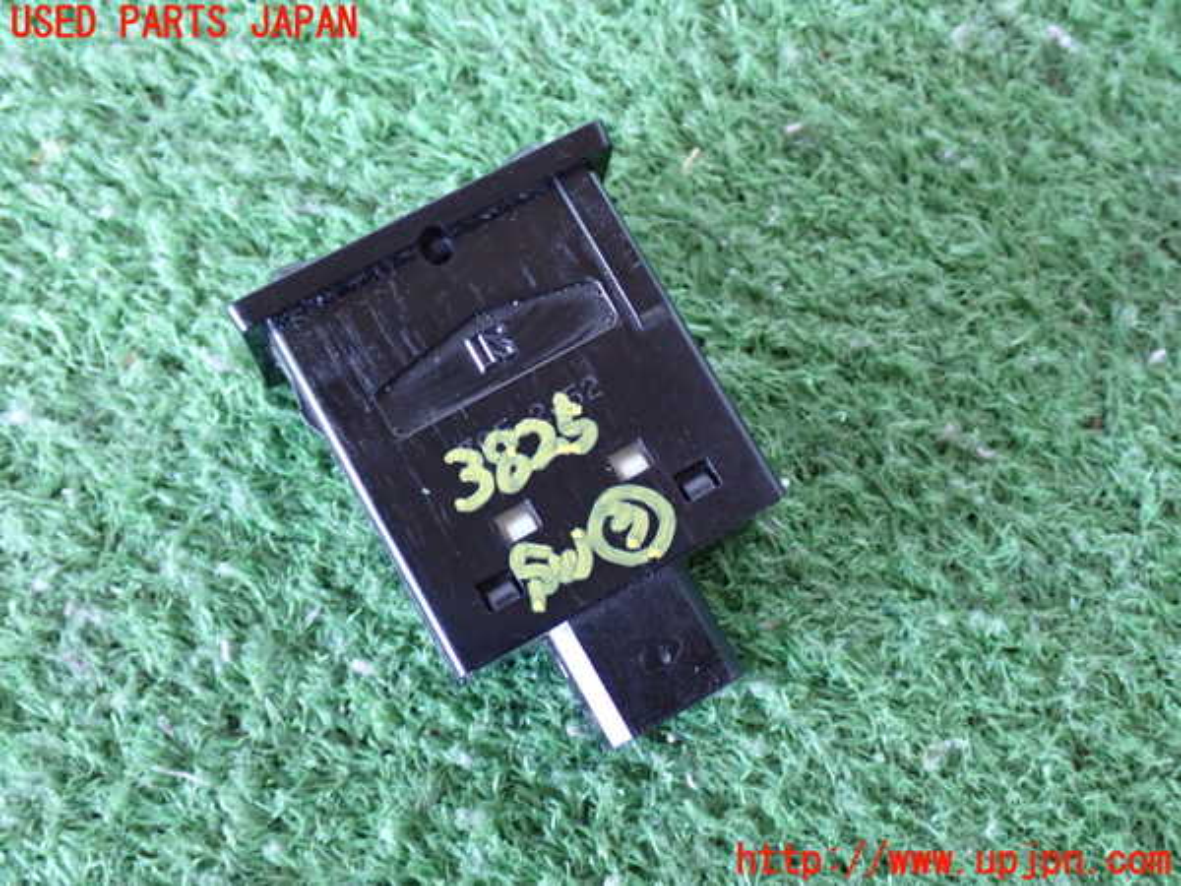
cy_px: 443
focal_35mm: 47
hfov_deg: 40.4
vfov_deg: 30.9
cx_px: 590
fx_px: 1604
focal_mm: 8.4
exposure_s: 1/20
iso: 800
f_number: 3.1
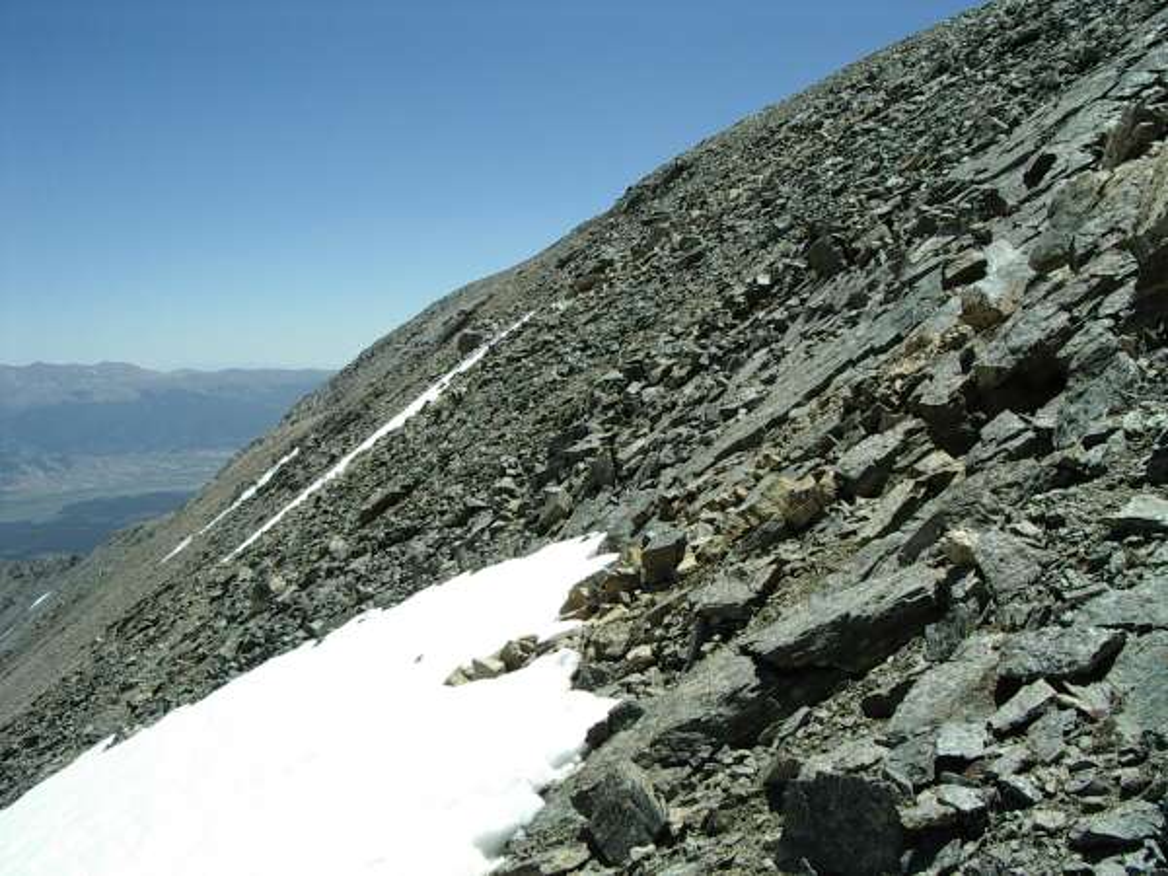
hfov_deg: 49.0
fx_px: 1282
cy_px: 438
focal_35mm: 38
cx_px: 584
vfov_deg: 37.7
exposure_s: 1/500
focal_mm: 5.8
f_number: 4.8
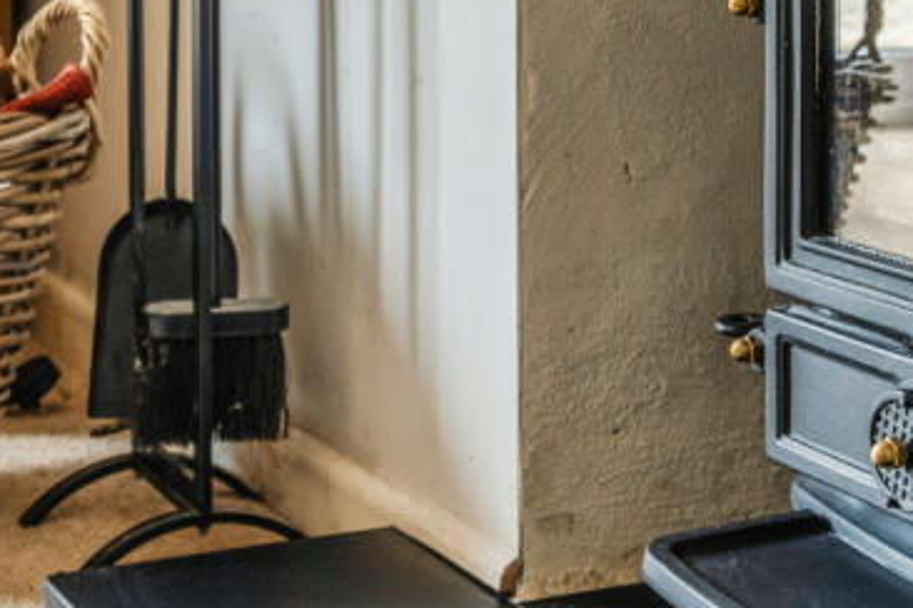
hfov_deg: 24.2
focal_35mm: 84
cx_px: 389
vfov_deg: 15.6
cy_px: -156
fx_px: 2130
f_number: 4
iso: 250
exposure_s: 1/6
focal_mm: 30
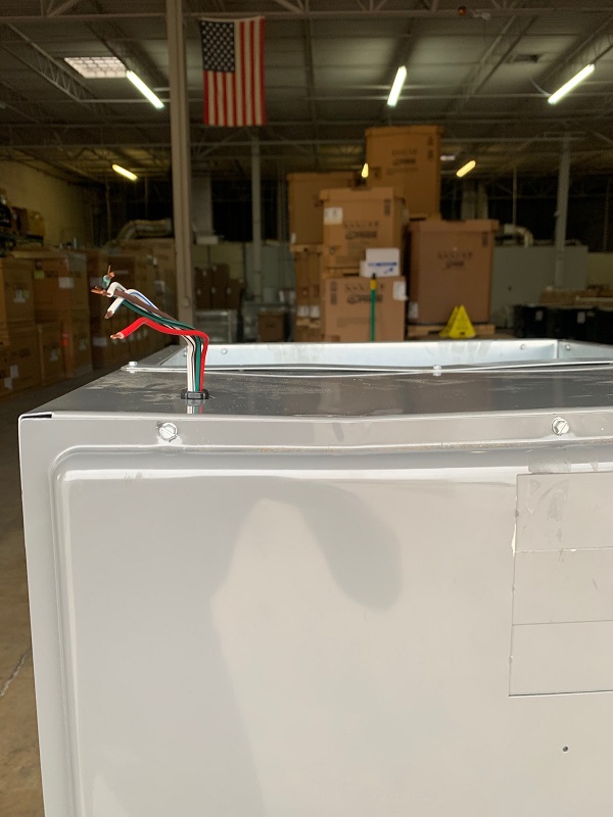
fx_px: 614
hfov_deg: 53.1
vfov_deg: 67.3
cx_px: 306
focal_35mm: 26
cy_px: 408
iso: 80
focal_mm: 4.25
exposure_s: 1/60
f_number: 1.8
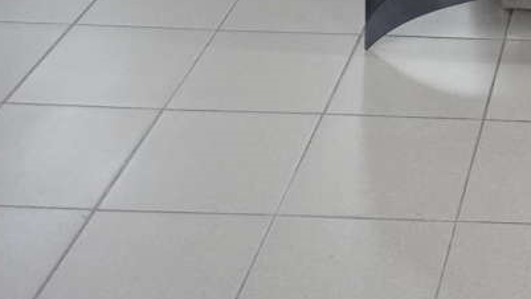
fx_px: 1274
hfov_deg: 21.3
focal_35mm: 90
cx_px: 690
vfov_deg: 12.6
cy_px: -170
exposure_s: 1/160
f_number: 4
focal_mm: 21
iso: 3200
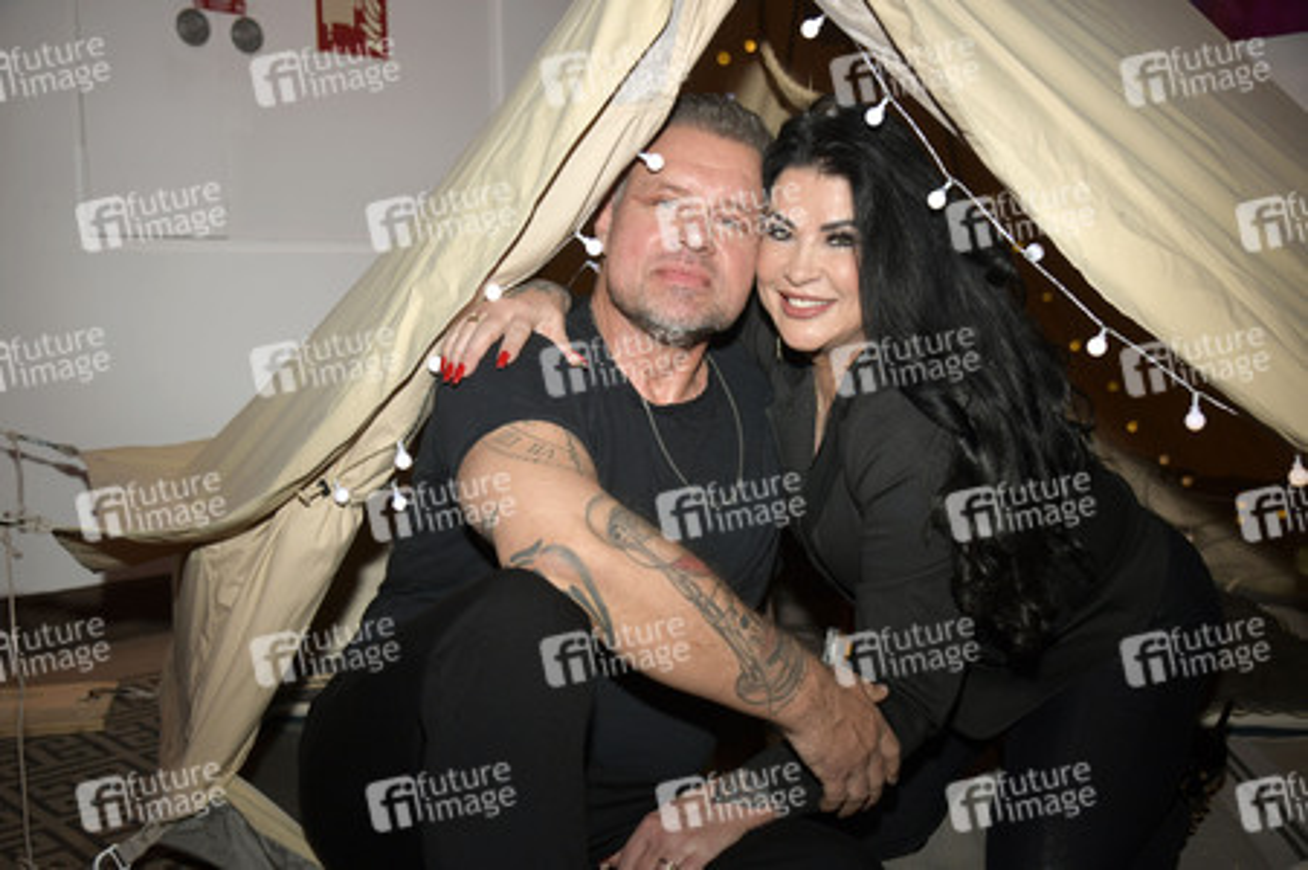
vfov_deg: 35.0
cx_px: 654
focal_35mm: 38
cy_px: 435
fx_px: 1380
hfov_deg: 50.7
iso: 640
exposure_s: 1/250
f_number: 6.3
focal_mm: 38
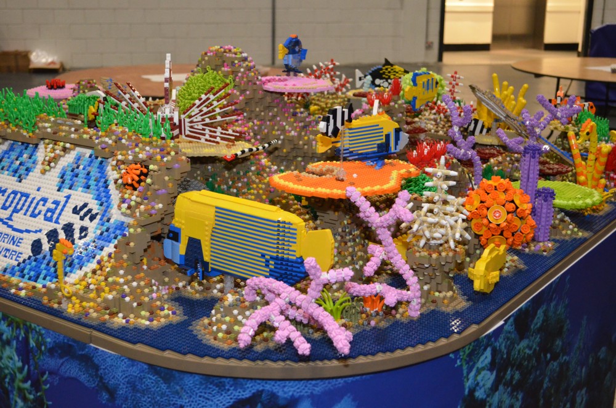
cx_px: 308
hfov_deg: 41.2
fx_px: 820
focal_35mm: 48
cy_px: 204
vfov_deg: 27.9
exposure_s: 1/60
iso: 3200
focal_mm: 32
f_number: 4.8
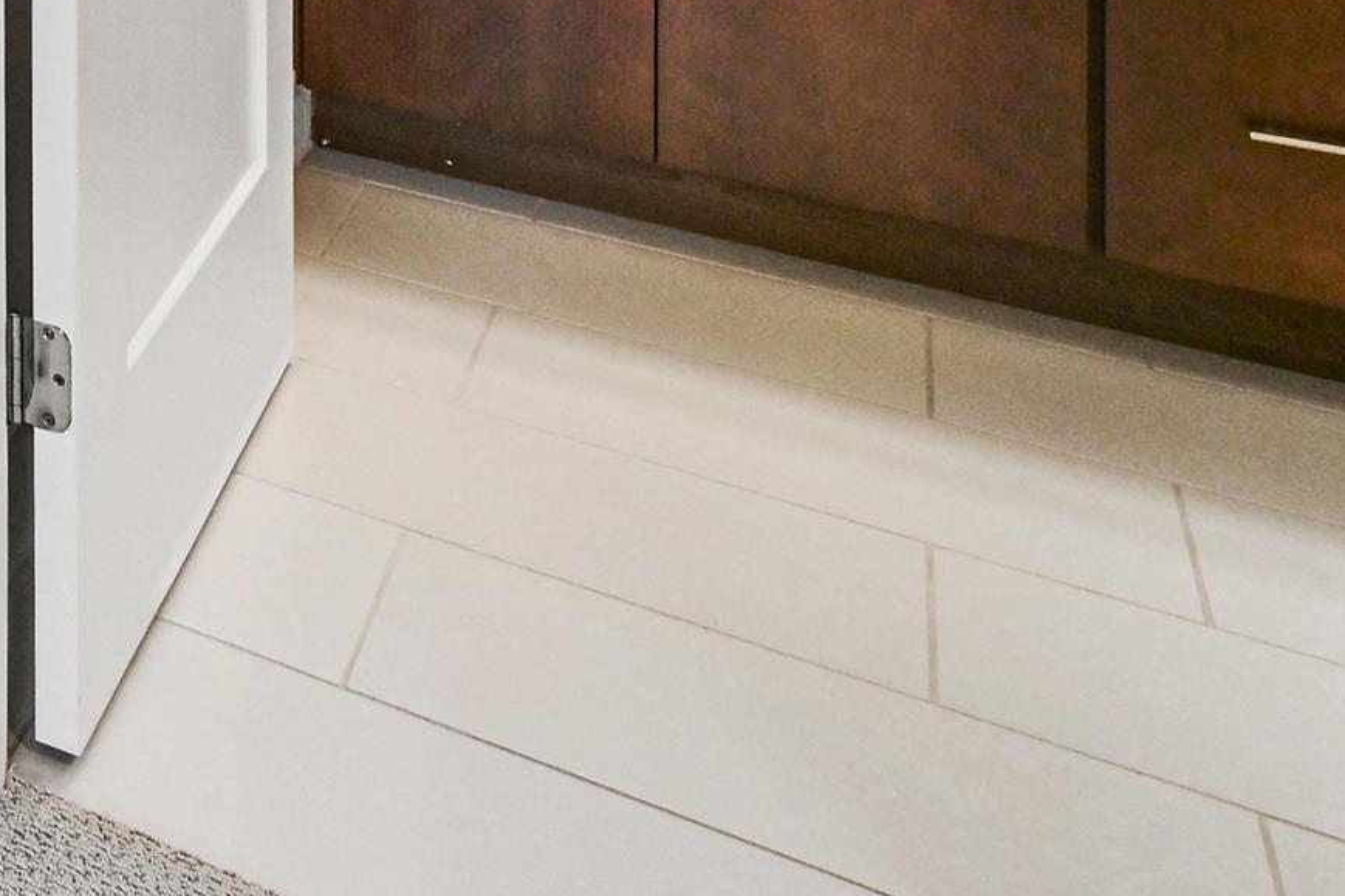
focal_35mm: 53
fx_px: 1980
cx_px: -779
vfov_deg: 19.9
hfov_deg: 25.5
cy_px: -639
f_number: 14
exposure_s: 1.3
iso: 800
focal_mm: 15
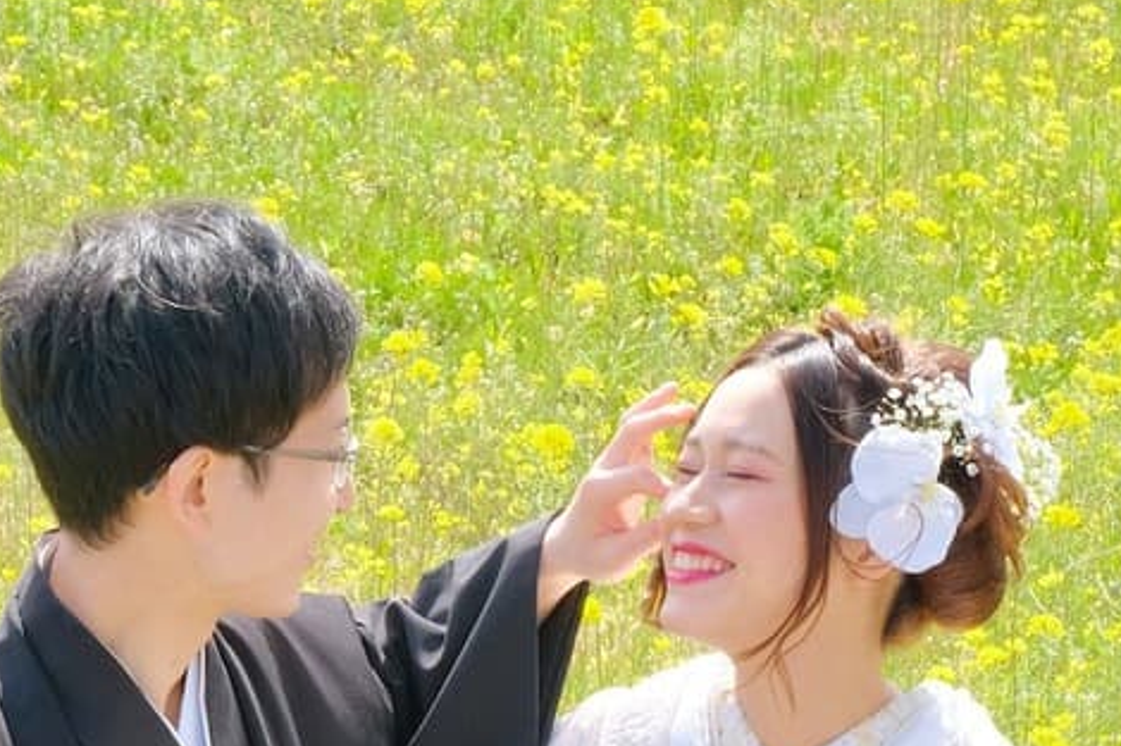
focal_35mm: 190
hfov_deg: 10.8
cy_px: 732
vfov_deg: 7.2
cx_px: 785
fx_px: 5914
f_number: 11
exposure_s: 1/160
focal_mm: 41.1
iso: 800
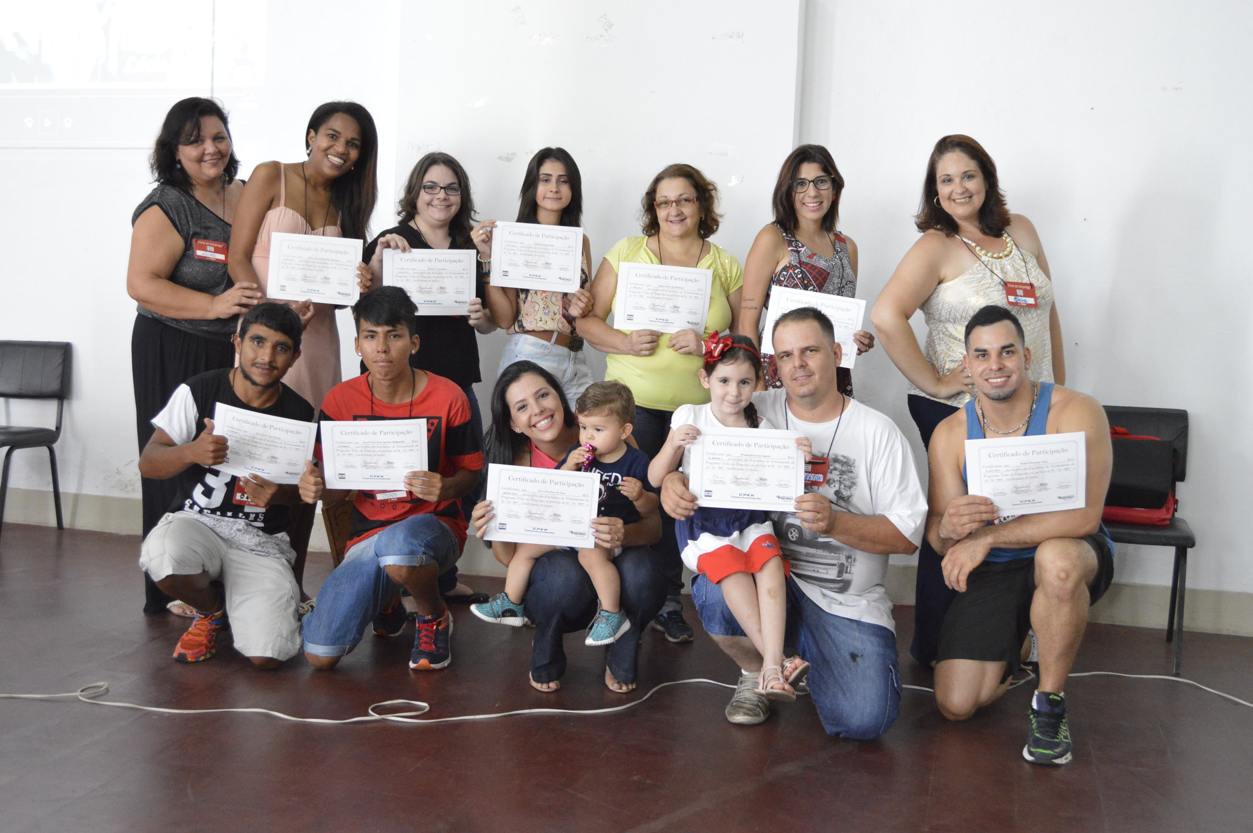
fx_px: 1356
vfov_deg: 34.1
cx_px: 626
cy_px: 416
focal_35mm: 39
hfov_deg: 49.6
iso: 3200
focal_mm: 26
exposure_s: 1/50
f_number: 4.2
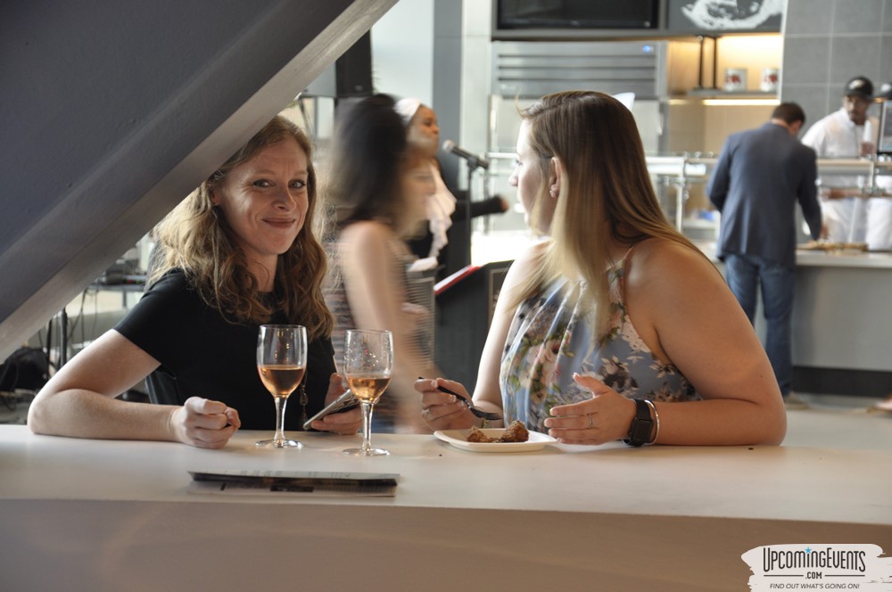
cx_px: 446
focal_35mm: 105
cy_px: 296
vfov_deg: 13.0
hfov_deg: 19.5
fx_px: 2598
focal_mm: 70
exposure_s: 1/15
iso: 400
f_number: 5.3
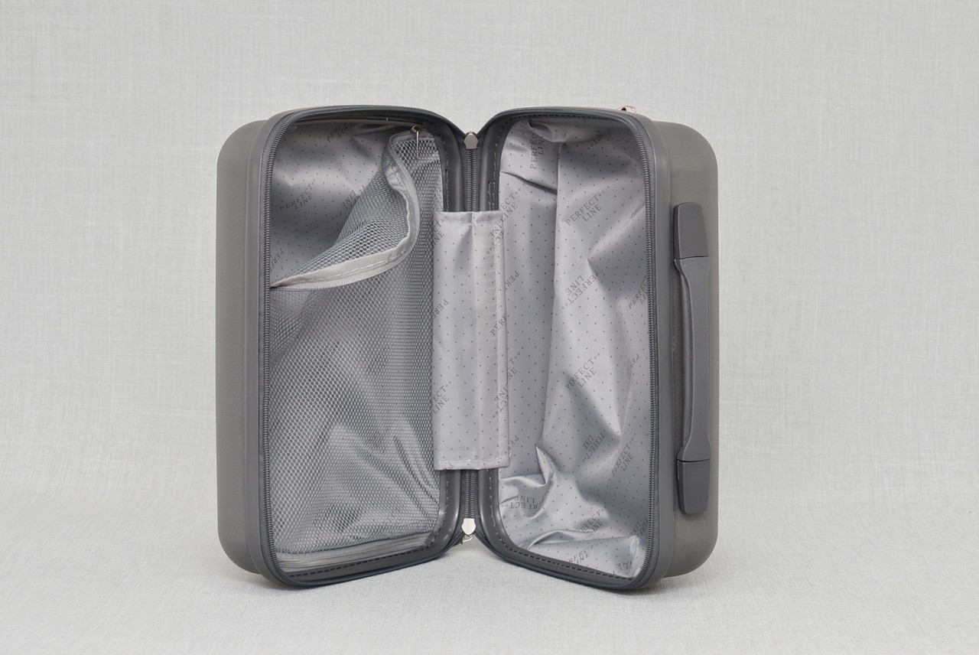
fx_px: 2041
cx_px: 490
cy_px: 328
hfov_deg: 27.0
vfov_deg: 18.2
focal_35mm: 75
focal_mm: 50
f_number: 5.6
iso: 100
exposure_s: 1/60
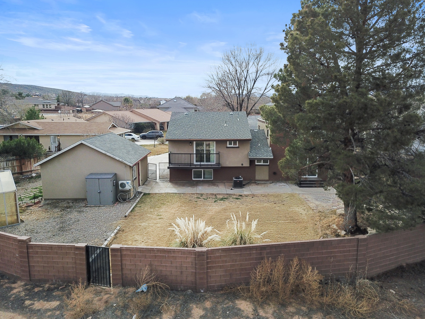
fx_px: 319
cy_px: 160
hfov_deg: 67.3
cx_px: 212
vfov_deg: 53.1
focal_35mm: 26
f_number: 2.2
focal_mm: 4.73
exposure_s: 1/1600
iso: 100
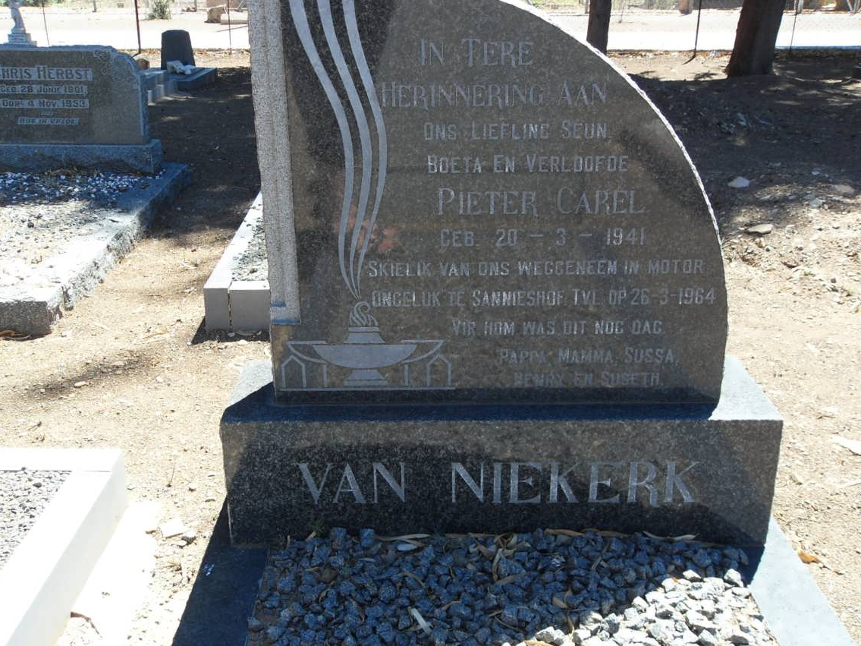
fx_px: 920
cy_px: 332
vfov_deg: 38.7
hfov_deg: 50.1
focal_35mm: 37
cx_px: 422
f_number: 3.5
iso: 80
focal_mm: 6.3
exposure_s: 1/180
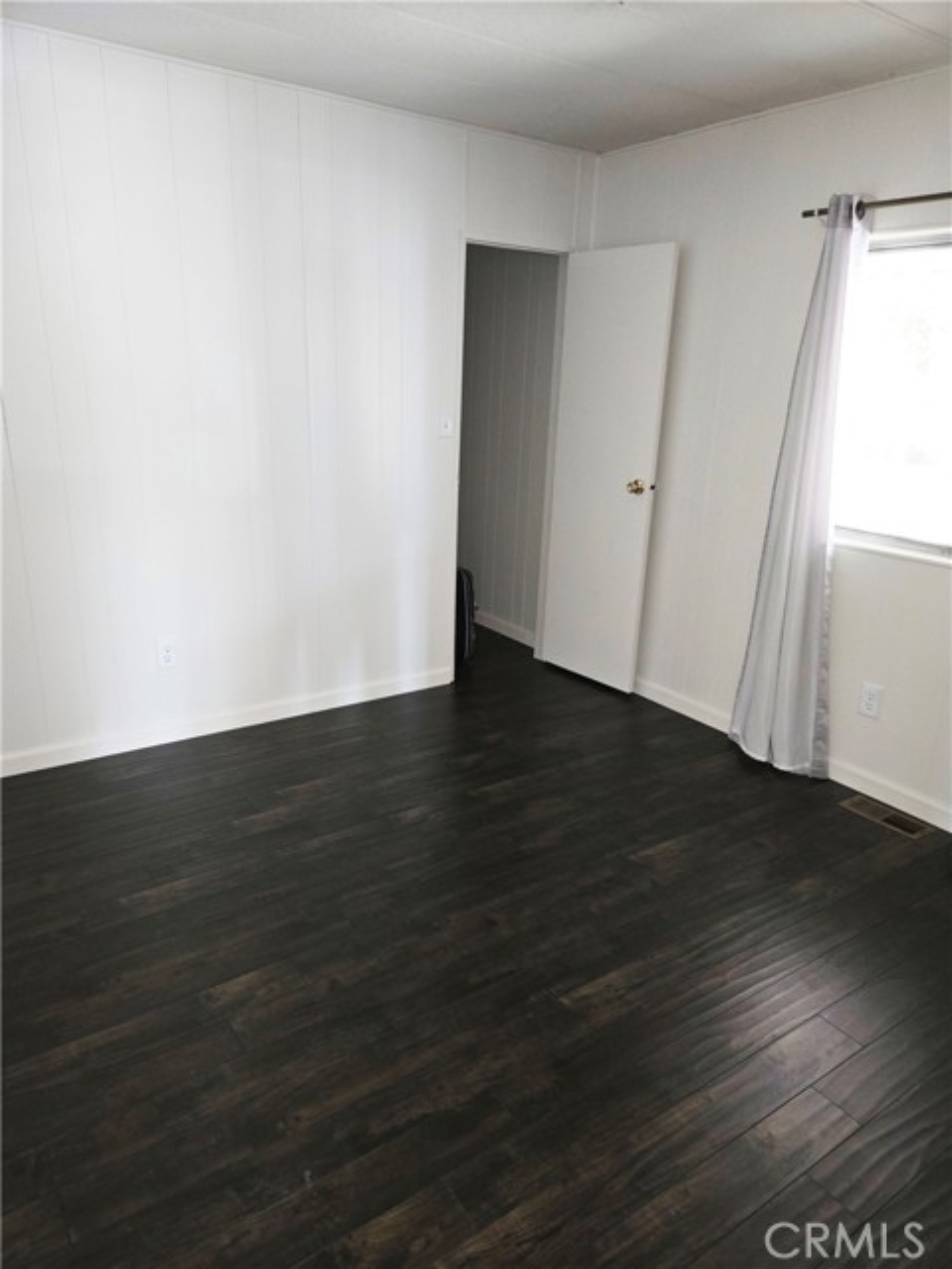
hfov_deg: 58.9
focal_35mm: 23
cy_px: 634
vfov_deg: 73.9
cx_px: 476
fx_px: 843
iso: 125
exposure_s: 1/13.4
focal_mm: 5.4
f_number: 1.8
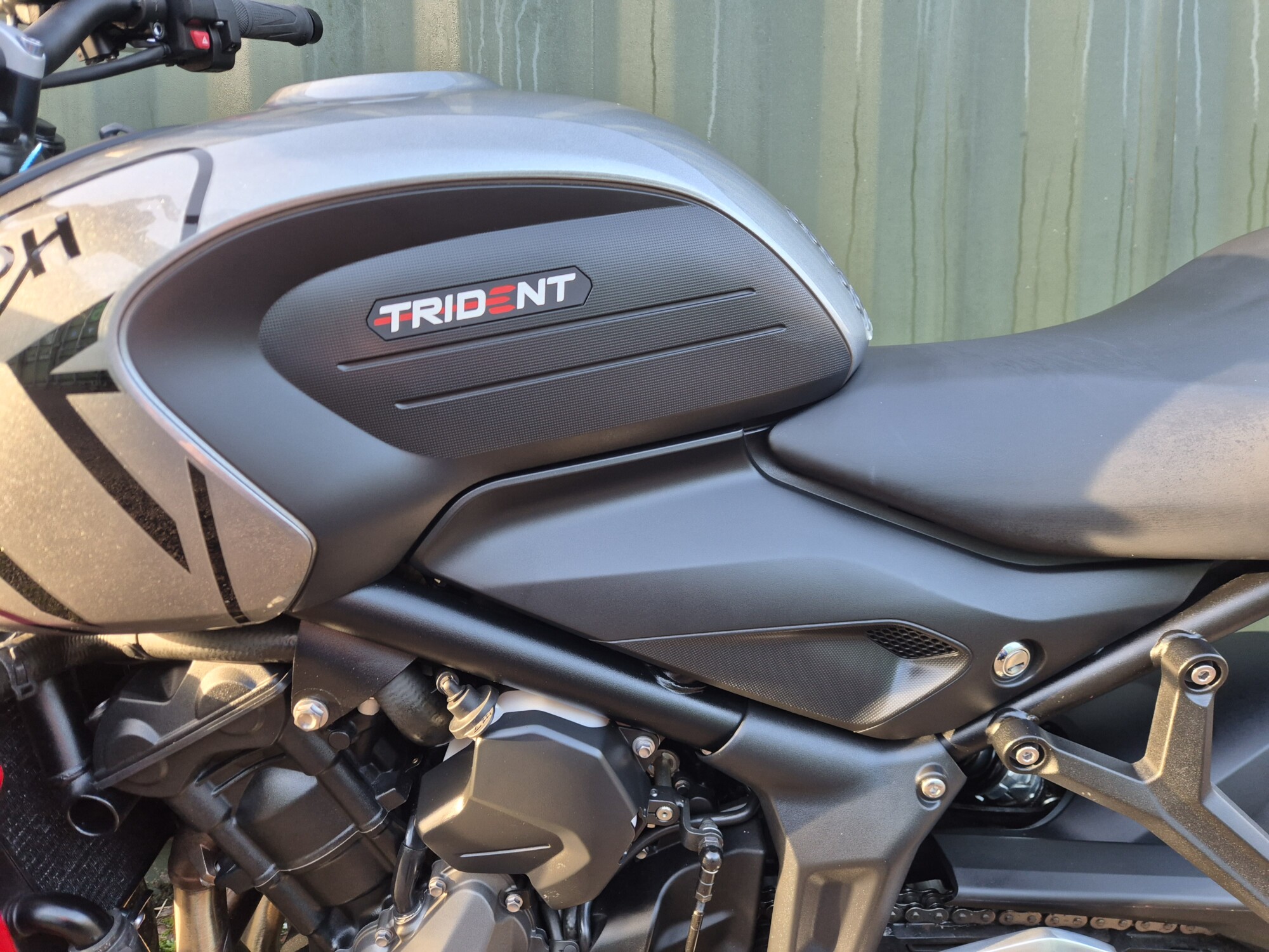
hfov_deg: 73.9
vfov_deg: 58.9
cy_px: 476
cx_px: 634
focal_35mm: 23
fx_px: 843
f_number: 1.8
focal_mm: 5.4
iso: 200
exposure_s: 1/180
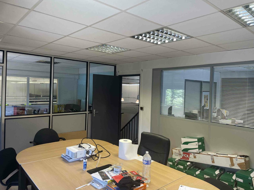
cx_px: 127
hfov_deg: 67.3
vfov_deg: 53.1
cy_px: 95
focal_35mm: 26
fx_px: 191
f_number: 1.6
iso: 125
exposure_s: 1/100
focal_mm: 4.2
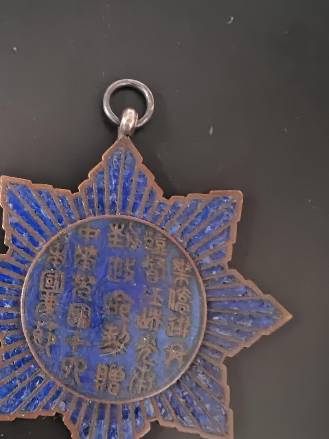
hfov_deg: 72.9
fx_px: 215
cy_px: 265
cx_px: 115
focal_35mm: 17
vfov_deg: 89.8
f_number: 2.2
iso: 12800
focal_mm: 2.39
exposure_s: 1/8.42
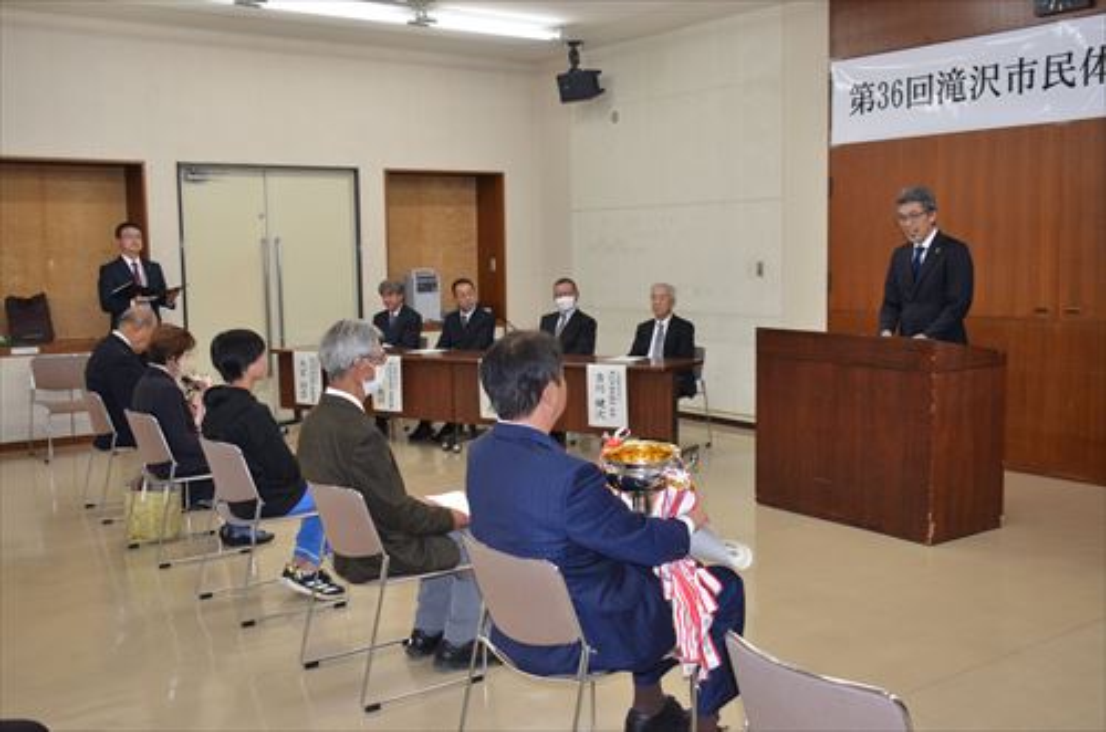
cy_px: 366
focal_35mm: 38
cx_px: 553
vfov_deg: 35.3
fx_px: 1150
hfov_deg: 51.4
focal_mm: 25
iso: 1100
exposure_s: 1/250
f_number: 4
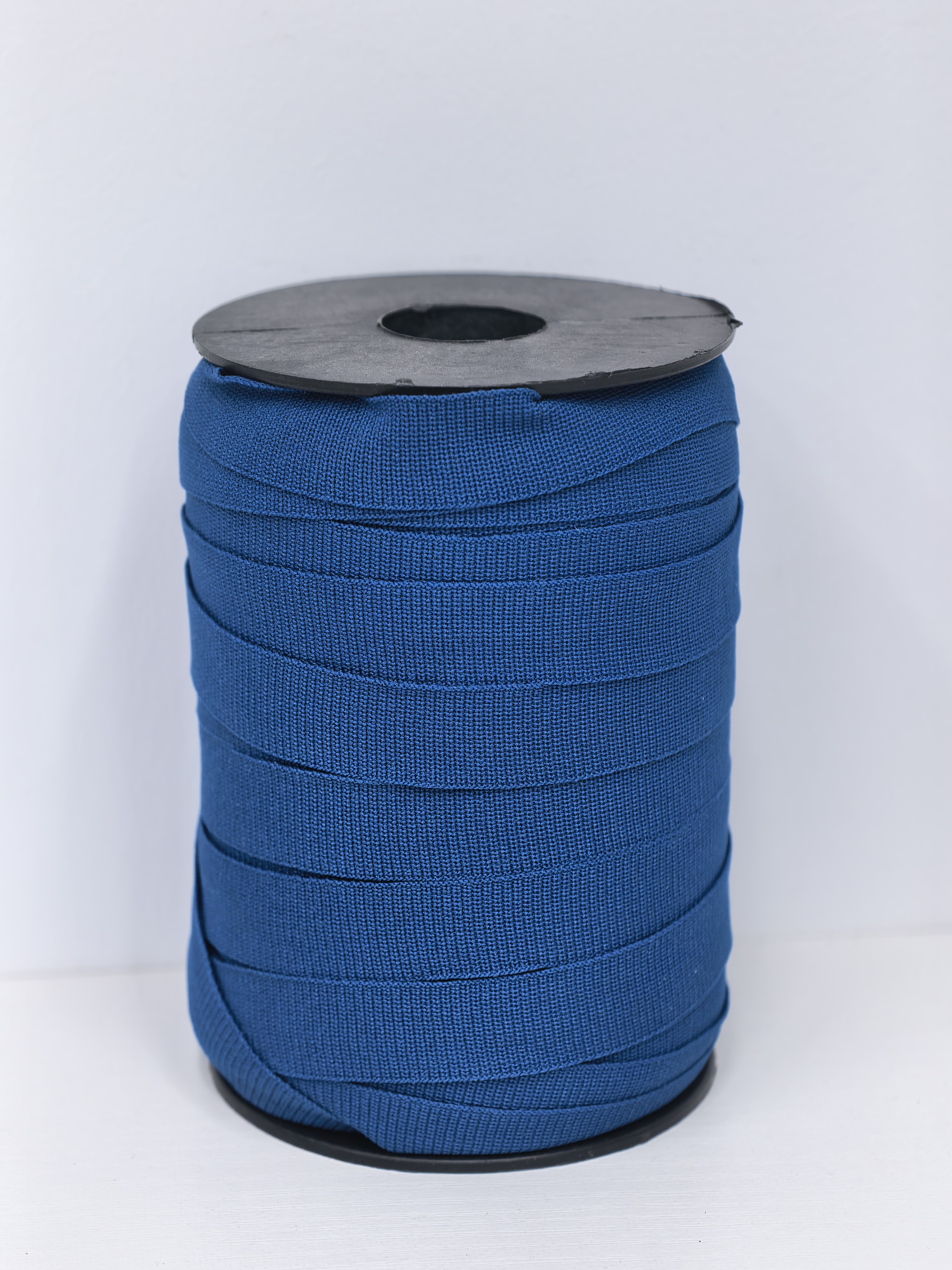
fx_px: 3264
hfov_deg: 16.6
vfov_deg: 22.0
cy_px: 635
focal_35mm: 89
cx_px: 476
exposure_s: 1/100
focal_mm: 24.13
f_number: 2.4
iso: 160
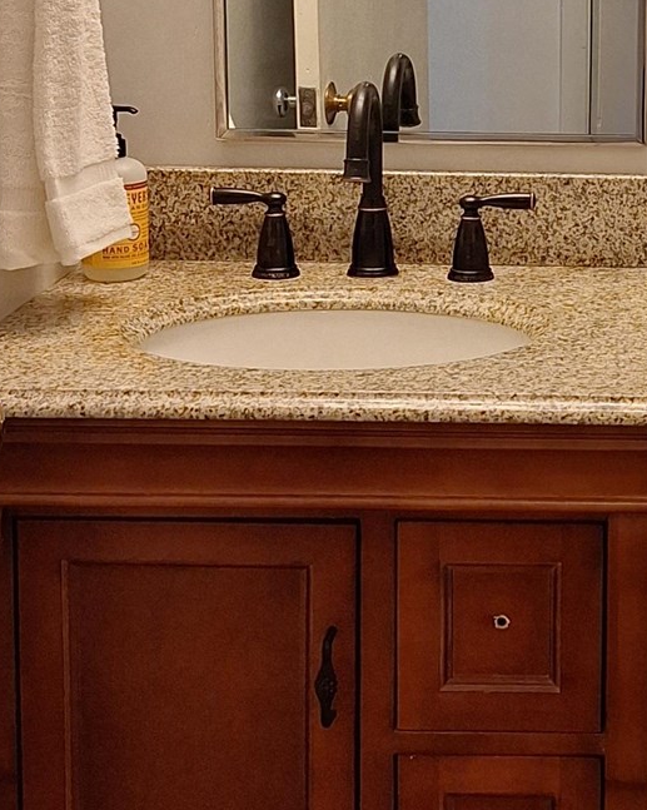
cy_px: 129
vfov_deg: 23.4
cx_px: 665
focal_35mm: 80
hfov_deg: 18.6
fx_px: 1916
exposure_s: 1/120
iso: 80
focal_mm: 5.54
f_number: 1.8
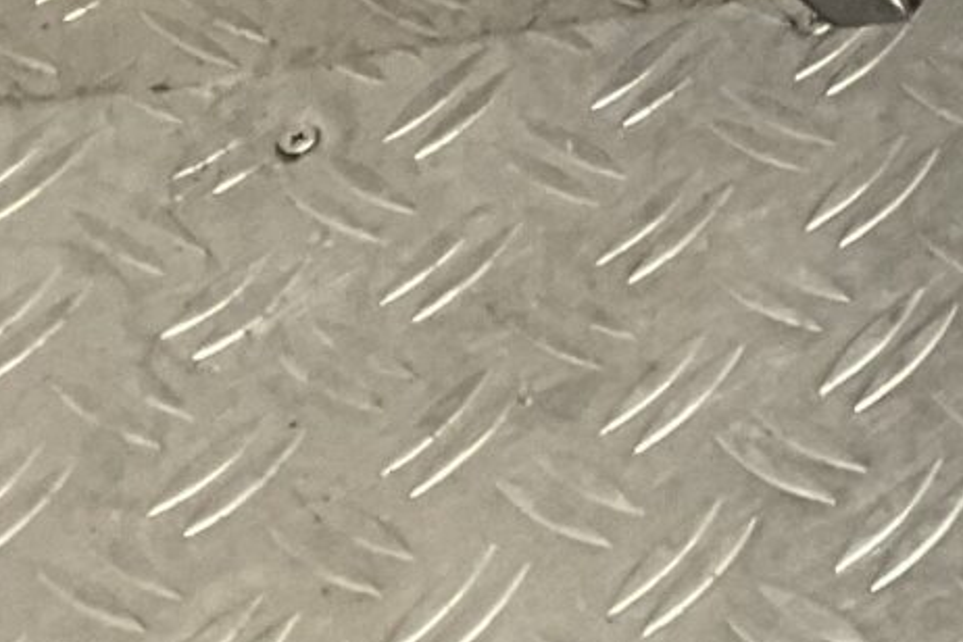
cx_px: 1947
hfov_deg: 11.1
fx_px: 4467
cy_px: -1344
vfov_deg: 7.2
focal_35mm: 167
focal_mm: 3
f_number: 1.8
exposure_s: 1/60
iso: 50
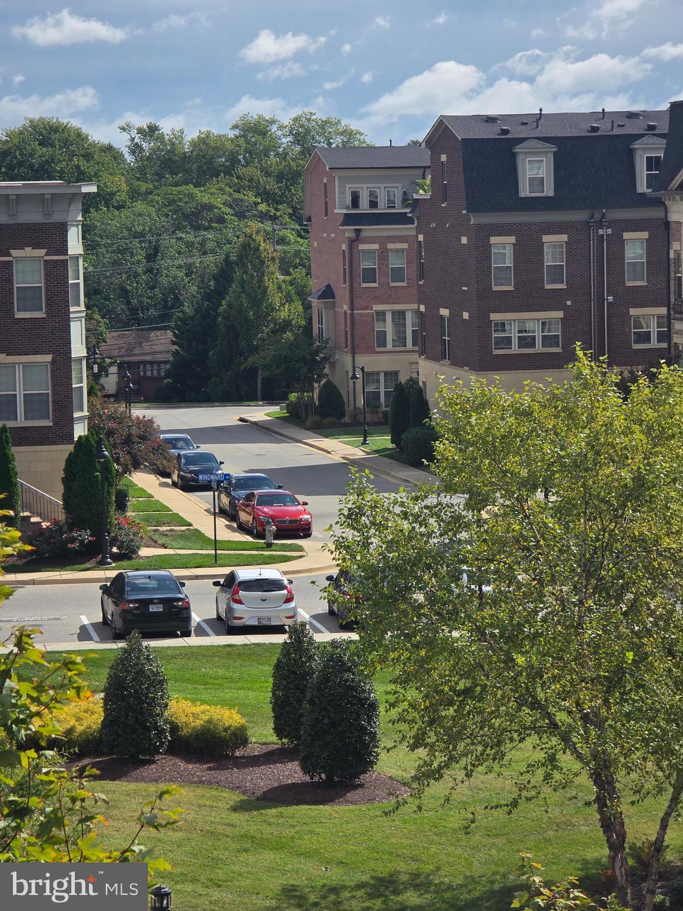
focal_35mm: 115
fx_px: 3025
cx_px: 342
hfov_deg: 12.9
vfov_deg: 17.1
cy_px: 456
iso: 64
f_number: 3.4
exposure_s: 1/1497
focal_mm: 18.6
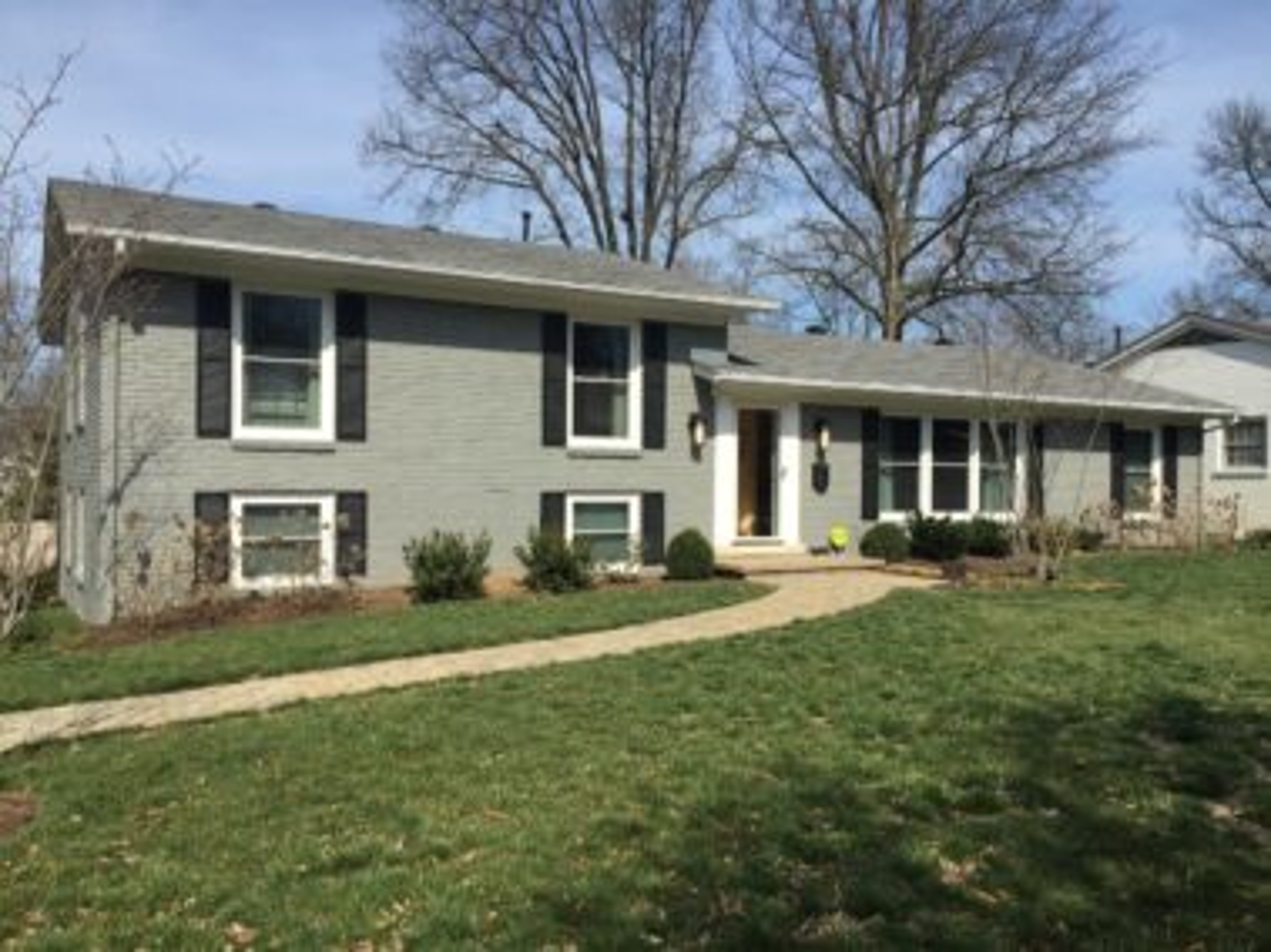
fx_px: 1064
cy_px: 476
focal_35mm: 29
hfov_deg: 61.7
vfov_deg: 48.2
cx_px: 636
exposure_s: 1/1980
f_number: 2.2
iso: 32
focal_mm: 4.15
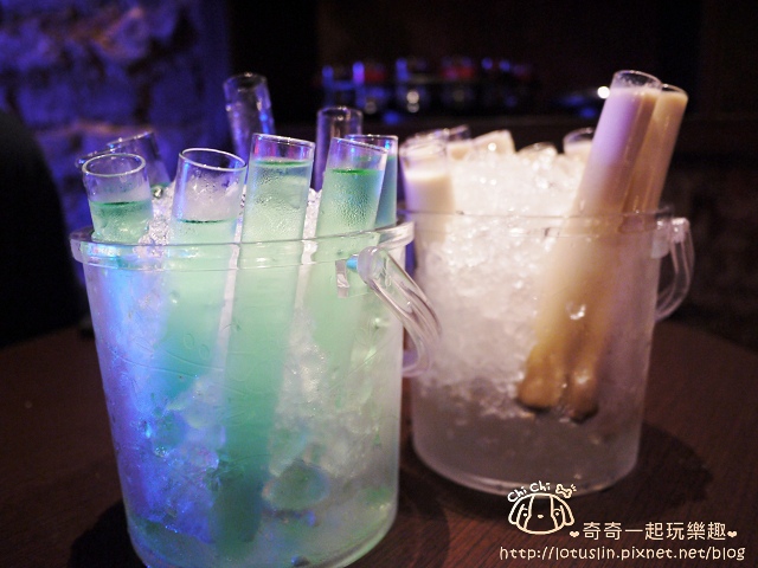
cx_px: 379
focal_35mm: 28
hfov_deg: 63.4
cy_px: 284
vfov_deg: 49.7
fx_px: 613
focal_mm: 14
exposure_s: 1/5
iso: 400
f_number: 2.5
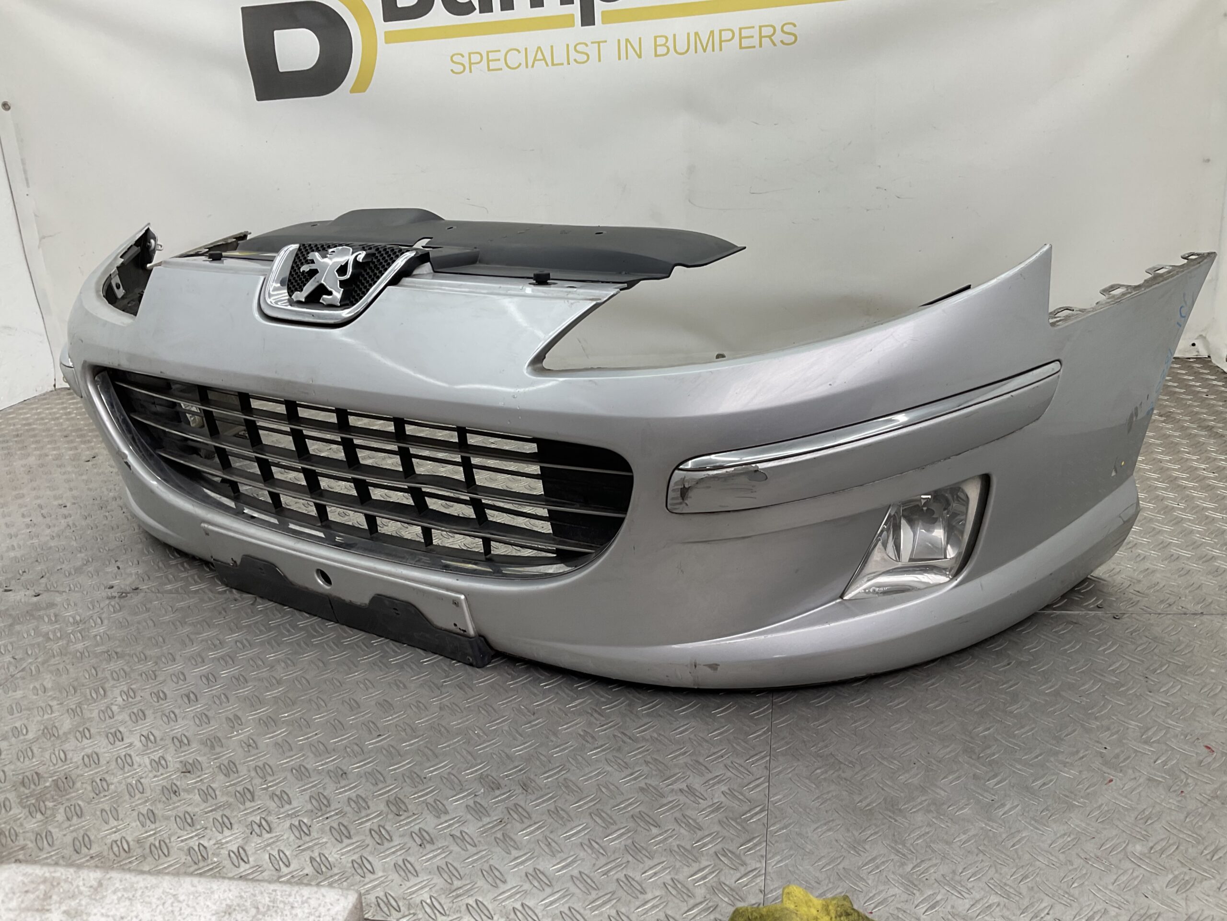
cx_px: 614
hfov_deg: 61.7
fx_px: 1028
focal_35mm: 29
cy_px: 460
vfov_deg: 48.2
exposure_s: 1/120
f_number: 1.8
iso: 25
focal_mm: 3
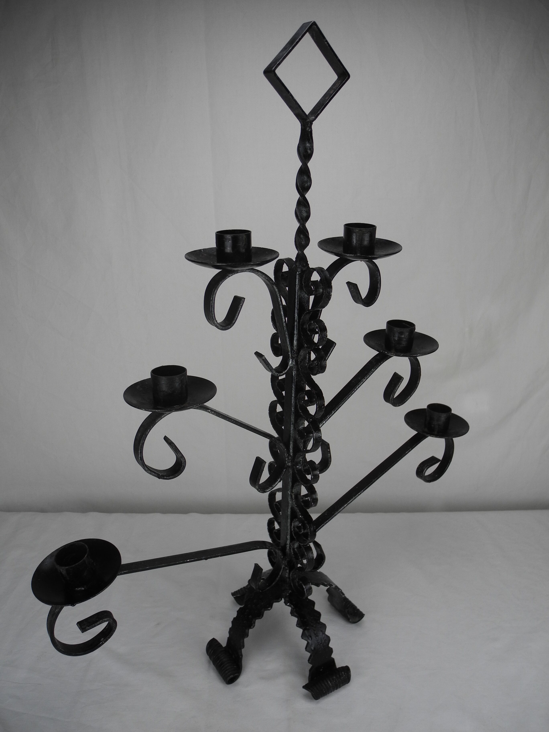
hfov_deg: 49.7
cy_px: 366
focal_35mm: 28
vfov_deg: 63.4
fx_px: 592
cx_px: 274
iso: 100
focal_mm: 6
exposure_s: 1/221
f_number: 2.8
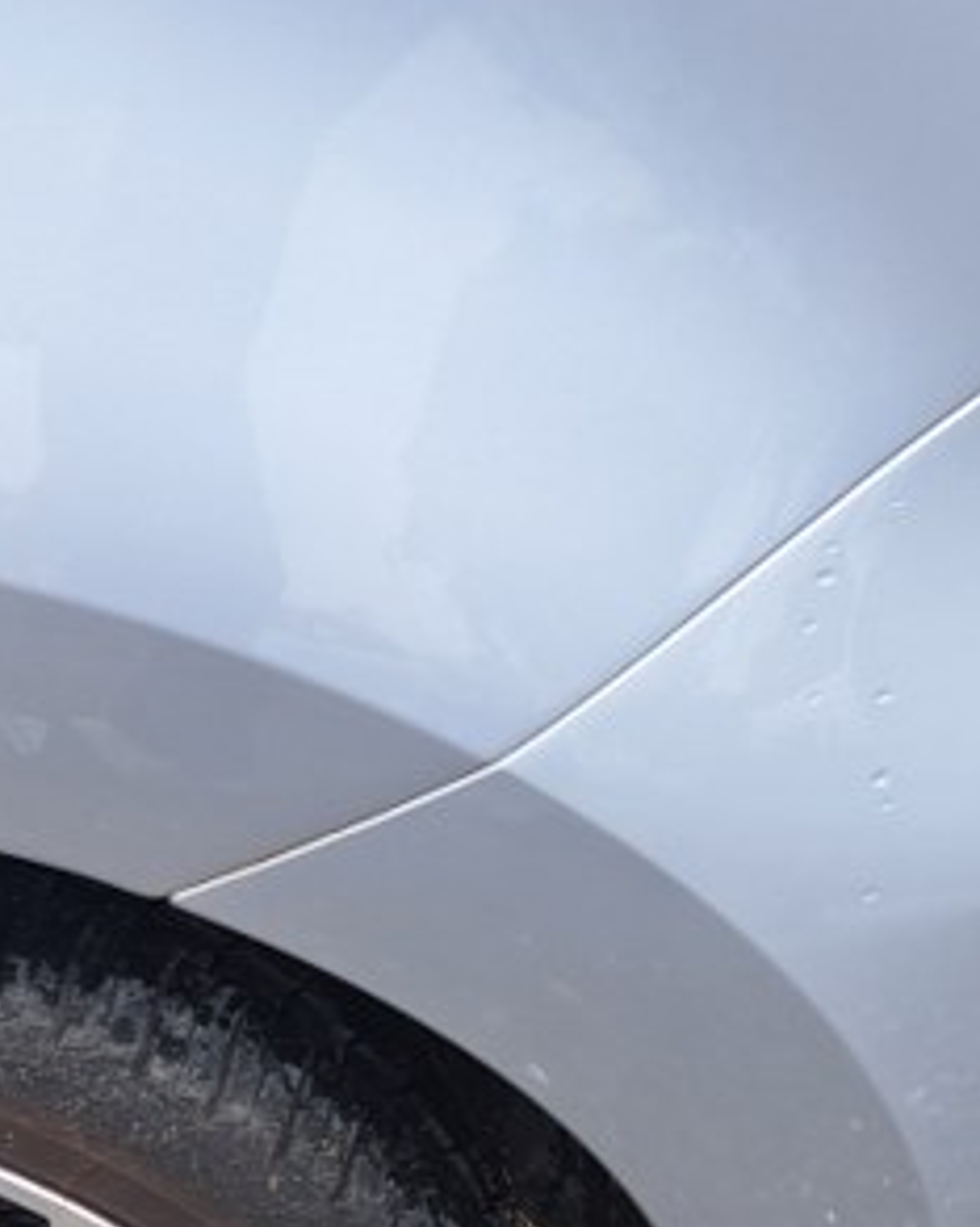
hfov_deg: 22.9
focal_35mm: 64
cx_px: 13
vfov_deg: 27.7
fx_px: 2323
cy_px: 1248
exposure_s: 1/128
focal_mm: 5.23
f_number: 1.8
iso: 50
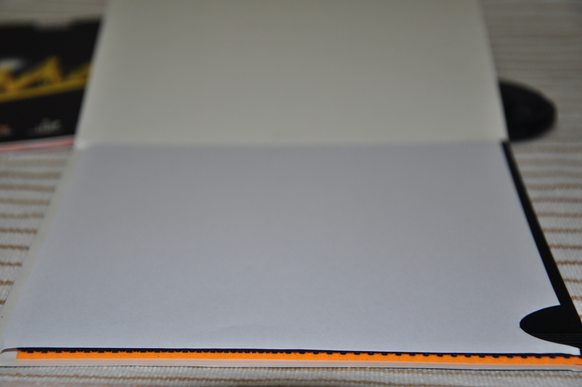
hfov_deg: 23.4
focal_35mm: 87
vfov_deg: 15.7
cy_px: 194
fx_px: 1405
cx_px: 291
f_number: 5
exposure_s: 1/20
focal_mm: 58
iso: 200
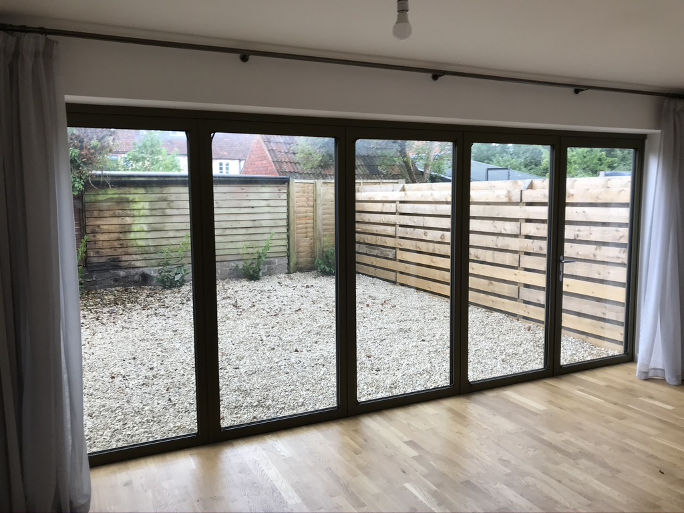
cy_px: 256
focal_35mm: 28
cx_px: 342
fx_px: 553
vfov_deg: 49.7
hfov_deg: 63.4
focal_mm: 3.99
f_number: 1.8
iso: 40
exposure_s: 1/100
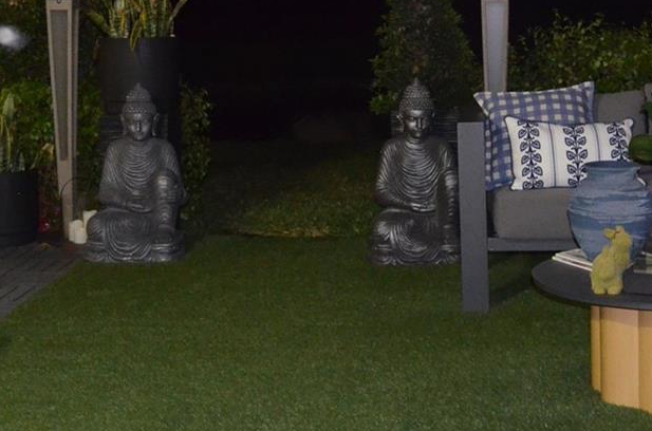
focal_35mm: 70
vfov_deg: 19.0
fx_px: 1265
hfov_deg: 28.9
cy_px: 32
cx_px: 320
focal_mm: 18
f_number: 3.5
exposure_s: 1/60
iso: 3200
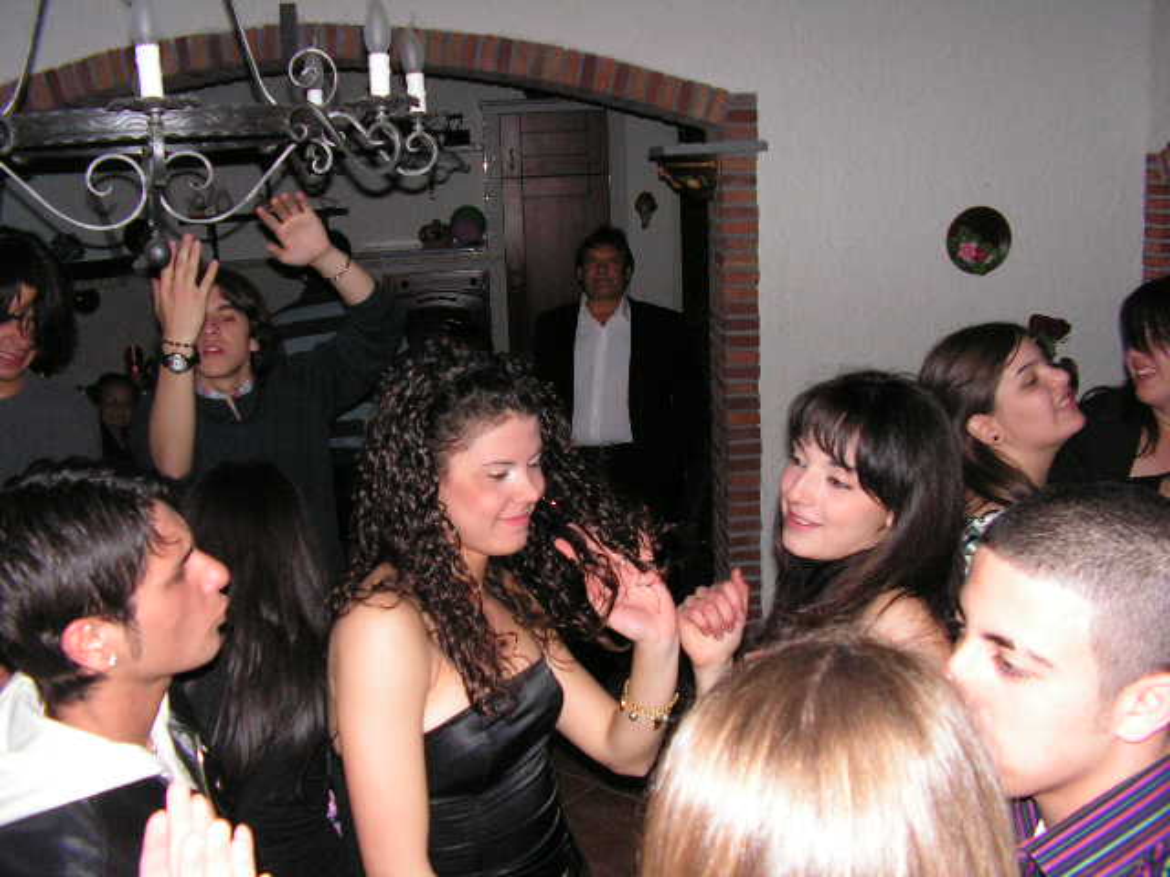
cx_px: 585
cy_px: 438
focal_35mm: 36
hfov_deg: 51.4
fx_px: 1217
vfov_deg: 39.7
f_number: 3.2
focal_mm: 6
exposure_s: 1/40
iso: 200
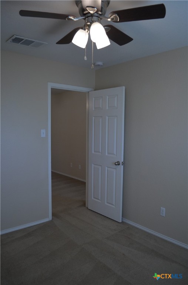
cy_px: 142
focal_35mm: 27
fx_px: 213
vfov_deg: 67.5
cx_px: 94
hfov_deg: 47.7
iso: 400
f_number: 3.5
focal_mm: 18
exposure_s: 1/200
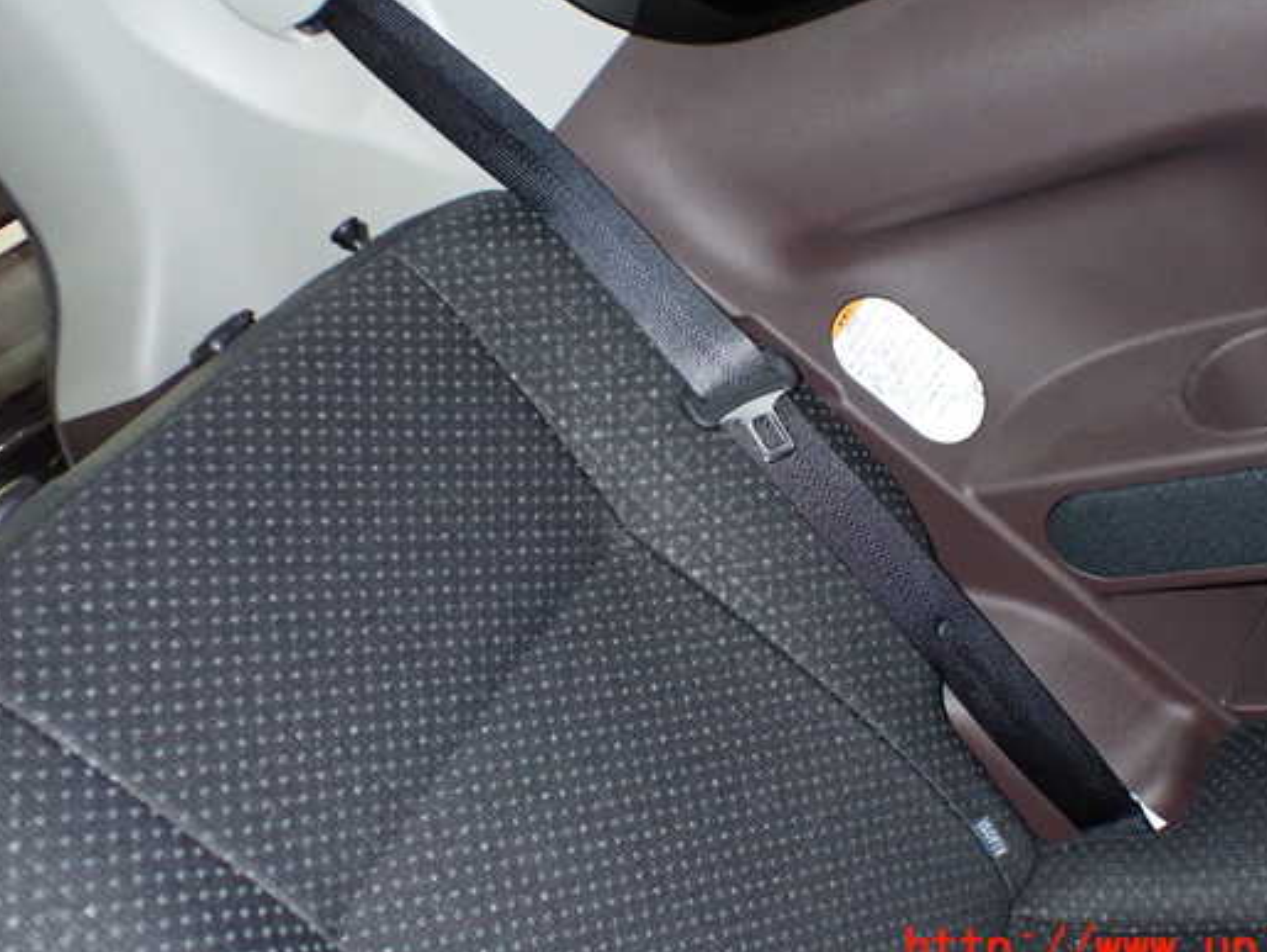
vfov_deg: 40.7
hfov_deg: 52.4
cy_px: 427
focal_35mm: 35
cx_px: 722
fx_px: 1282
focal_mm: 5.4
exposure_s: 1/30
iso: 800
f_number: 6.3
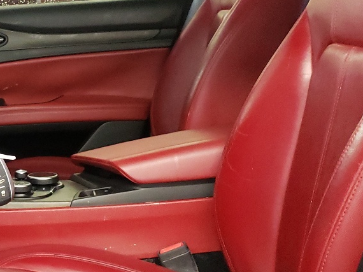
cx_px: -9
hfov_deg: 25.3
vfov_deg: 20.1
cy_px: 184
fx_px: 765
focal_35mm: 73
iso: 388
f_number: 1.5
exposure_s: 1/30
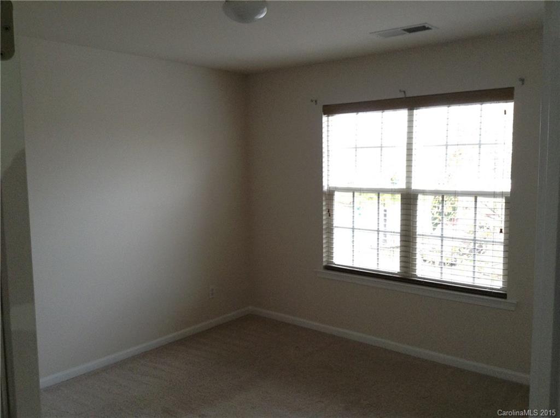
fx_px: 533
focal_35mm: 33
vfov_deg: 42.8
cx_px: 280
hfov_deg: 55.4
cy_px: 209
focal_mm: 3.3
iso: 125
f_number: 2.4
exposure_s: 1/25
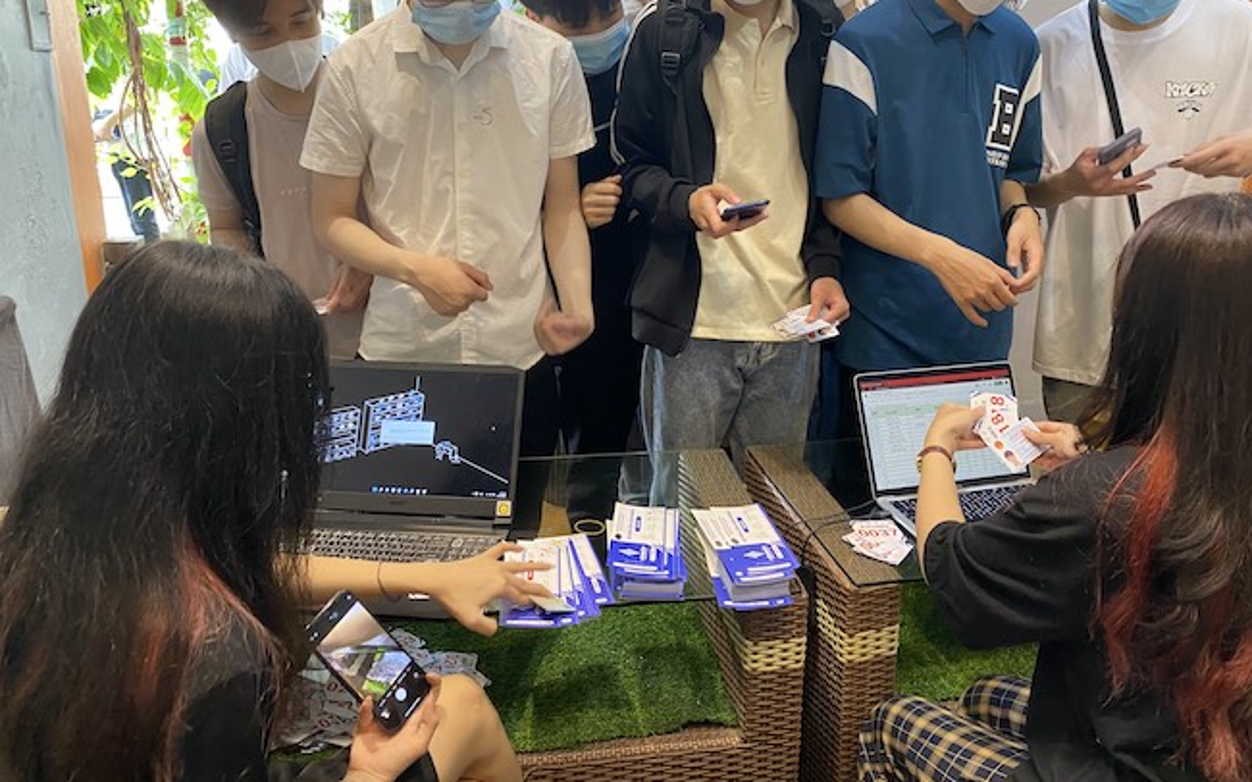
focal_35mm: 28
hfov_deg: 66.5
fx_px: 955
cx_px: 634
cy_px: 323
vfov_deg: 44.3
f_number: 1.8
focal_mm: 4.25
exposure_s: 1/60
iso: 250
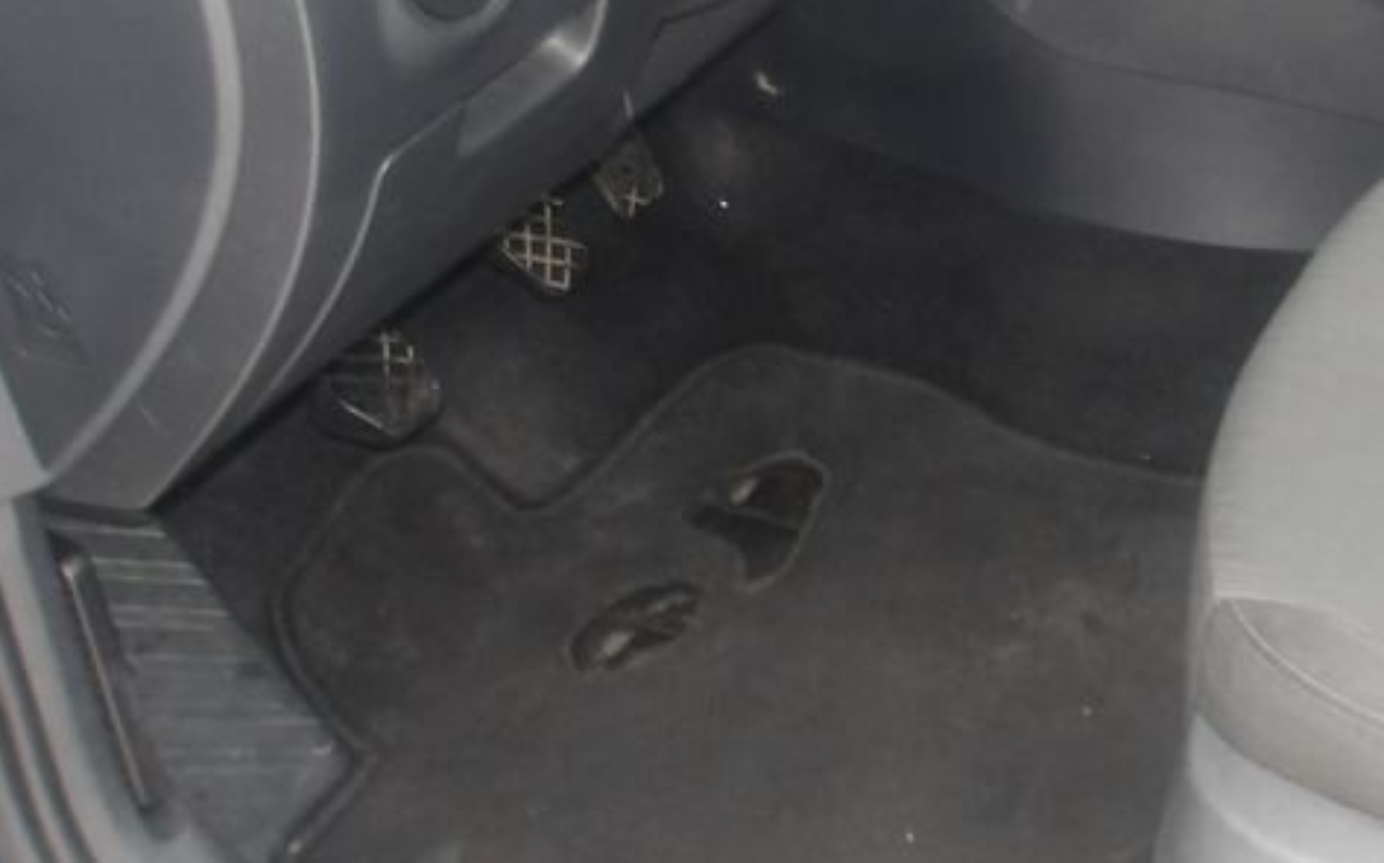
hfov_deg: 30.0
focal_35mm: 62
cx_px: 1478
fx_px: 2337
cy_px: -196
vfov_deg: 19.6
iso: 123
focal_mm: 4.9
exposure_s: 1/30
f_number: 3
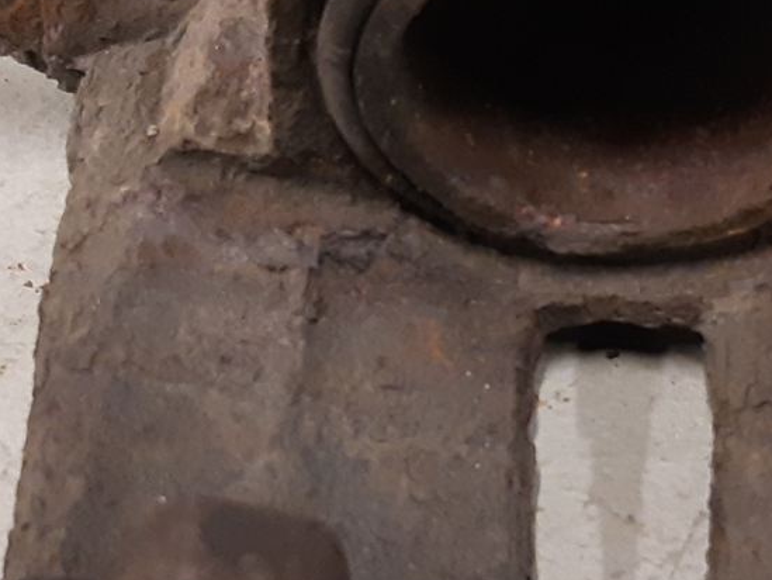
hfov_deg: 20.2
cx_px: 471
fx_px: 2164
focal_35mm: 97
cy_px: 258
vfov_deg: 15.2
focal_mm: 3.93
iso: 320
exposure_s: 1/50
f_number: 1.7
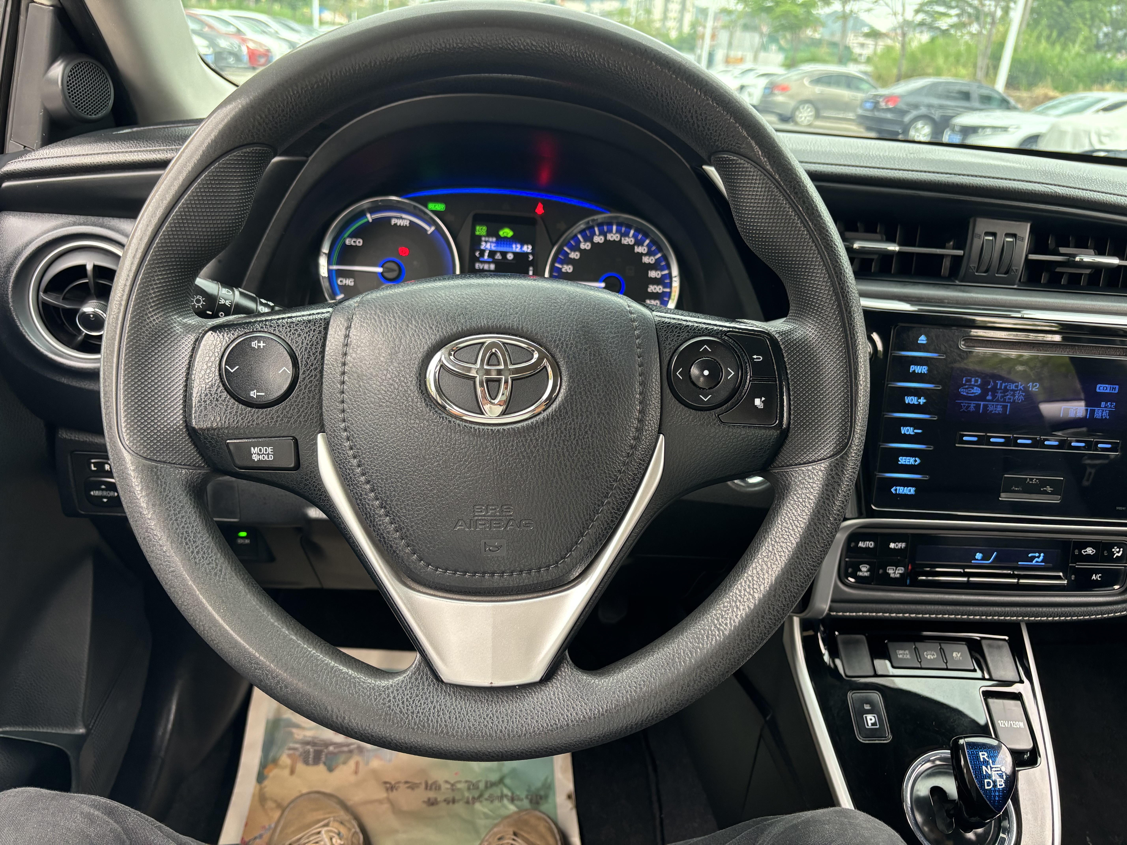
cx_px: 564
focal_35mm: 26
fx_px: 846
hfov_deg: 67.3
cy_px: 422
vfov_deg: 53.1
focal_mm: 5.96
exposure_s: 1/50
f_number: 1.6
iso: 200
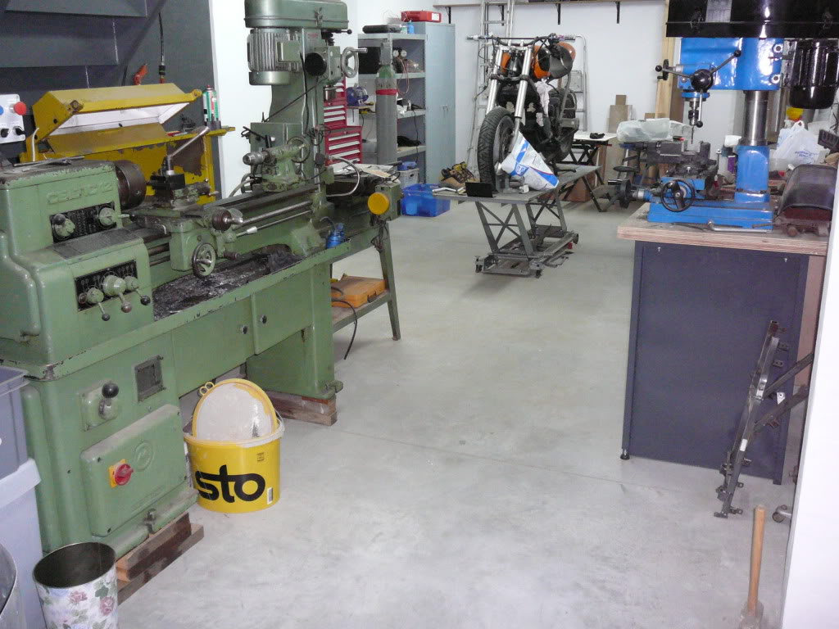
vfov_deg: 40.7
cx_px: 420
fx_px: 848
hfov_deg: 52.6
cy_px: 314
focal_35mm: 35
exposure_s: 1/30
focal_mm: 5.2
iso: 400
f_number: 2.8
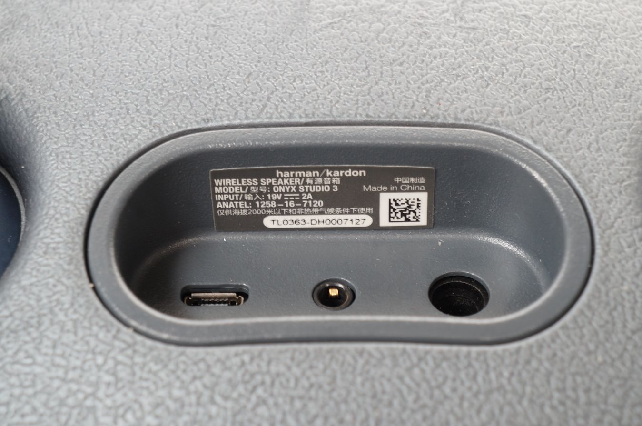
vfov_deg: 16.5
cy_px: 213
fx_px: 1469
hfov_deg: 24.7
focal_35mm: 82
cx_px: 321
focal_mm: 55
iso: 200
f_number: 9
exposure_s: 1/1.6
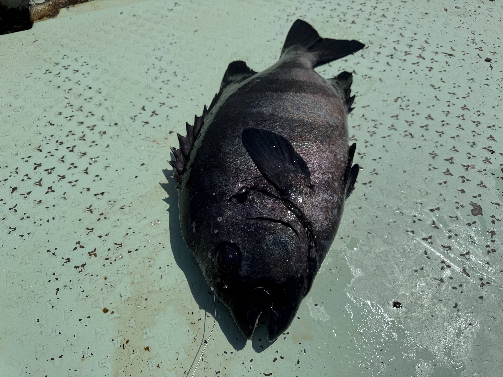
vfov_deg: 56.8
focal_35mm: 24
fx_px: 349
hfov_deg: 71.6
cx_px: 252
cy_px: 188
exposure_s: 1/12346
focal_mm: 6.76
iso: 64
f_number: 1.78
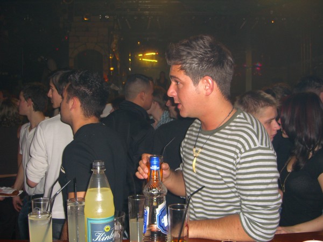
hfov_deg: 49.0
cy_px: 121
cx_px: 162
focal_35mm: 38
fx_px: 355
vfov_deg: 37.7
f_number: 2.8
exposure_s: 1/60
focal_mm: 7.9
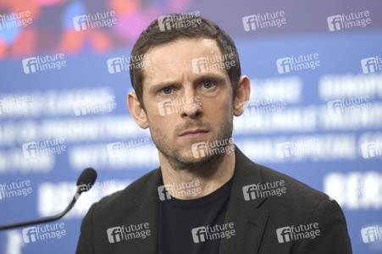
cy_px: 127
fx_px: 2121
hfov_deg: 10.3
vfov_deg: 6.9
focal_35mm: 200
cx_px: 191
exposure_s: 1/320
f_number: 4
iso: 1000
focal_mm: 200
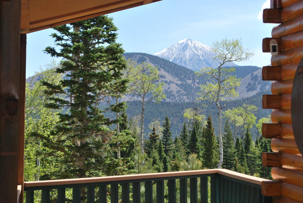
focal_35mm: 82
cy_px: 102
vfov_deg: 16.6
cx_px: 152
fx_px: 695
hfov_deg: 24.6
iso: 100
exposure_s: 1/200
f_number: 8
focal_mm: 55
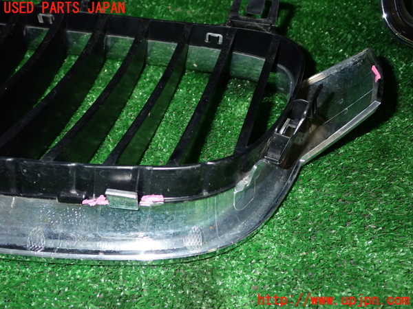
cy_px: 154
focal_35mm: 36
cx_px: 206
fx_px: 430
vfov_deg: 39.7
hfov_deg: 51.4
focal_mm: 6.37
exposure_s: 1/40
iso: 320
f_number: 7.1
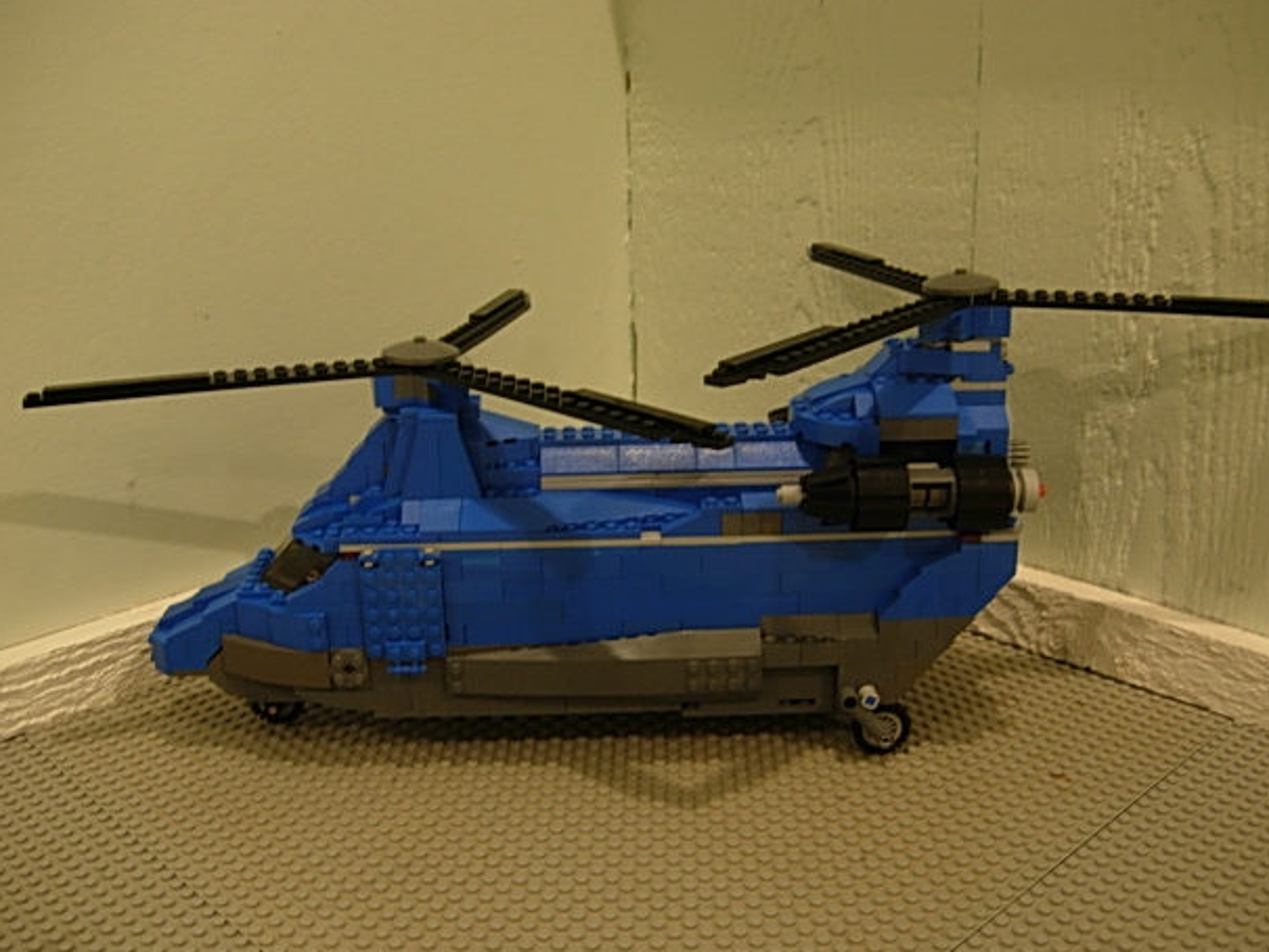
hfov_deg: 48.9
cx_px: 662
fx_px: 1394
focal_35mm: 38
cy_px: 490
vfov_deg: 37.7
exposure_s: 1/4
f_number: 2.7
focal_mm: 7.5
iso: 79
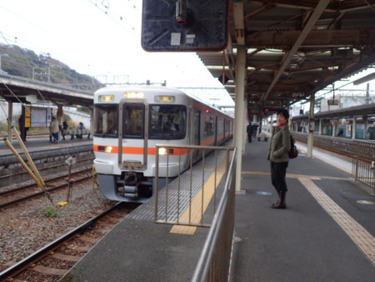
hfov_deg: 59.9
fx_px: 325
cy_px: 141
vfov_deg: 46.8
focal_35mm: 30
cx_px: 188
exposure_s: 1/250
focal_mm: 5.5
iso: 250
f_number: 2.3
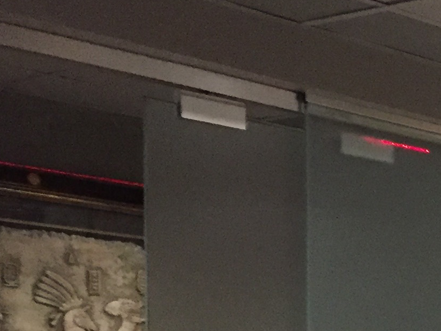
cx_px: 727
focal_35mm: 115
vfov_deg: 12.0
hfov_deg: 15.3
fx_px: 1465
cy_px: 575
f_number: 2.2
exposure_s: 1/15
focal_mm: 4.15
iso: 320
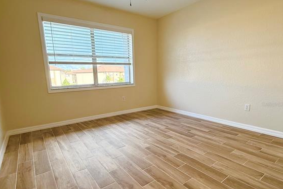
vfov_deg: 61.8
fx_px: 157
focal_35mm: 20
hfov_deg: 84.0
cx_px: 139
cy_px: 104
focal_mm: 2.22
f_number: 2.2
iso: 100
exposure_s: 1/99
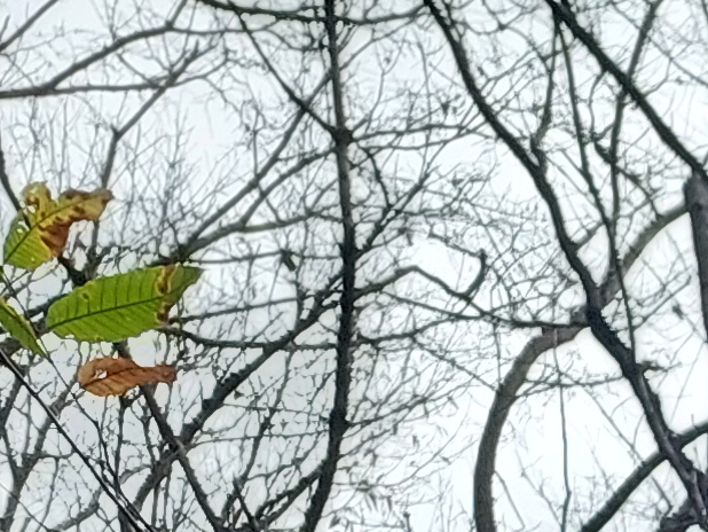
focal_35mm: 187
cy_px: 1984
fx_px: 3826
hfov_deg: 9.1
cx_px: 1921
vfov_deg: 6.6
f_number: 1.8
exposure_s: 1/309
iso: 40
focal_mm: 5.23
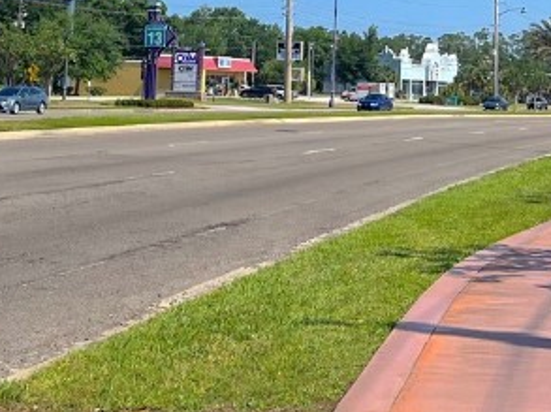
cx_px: 273
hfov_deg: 21.6
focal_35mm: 91
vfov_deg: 15.6
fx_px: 1447
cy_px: -79
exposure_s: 1/5882
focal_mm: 5.7
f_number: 1.5
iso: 50
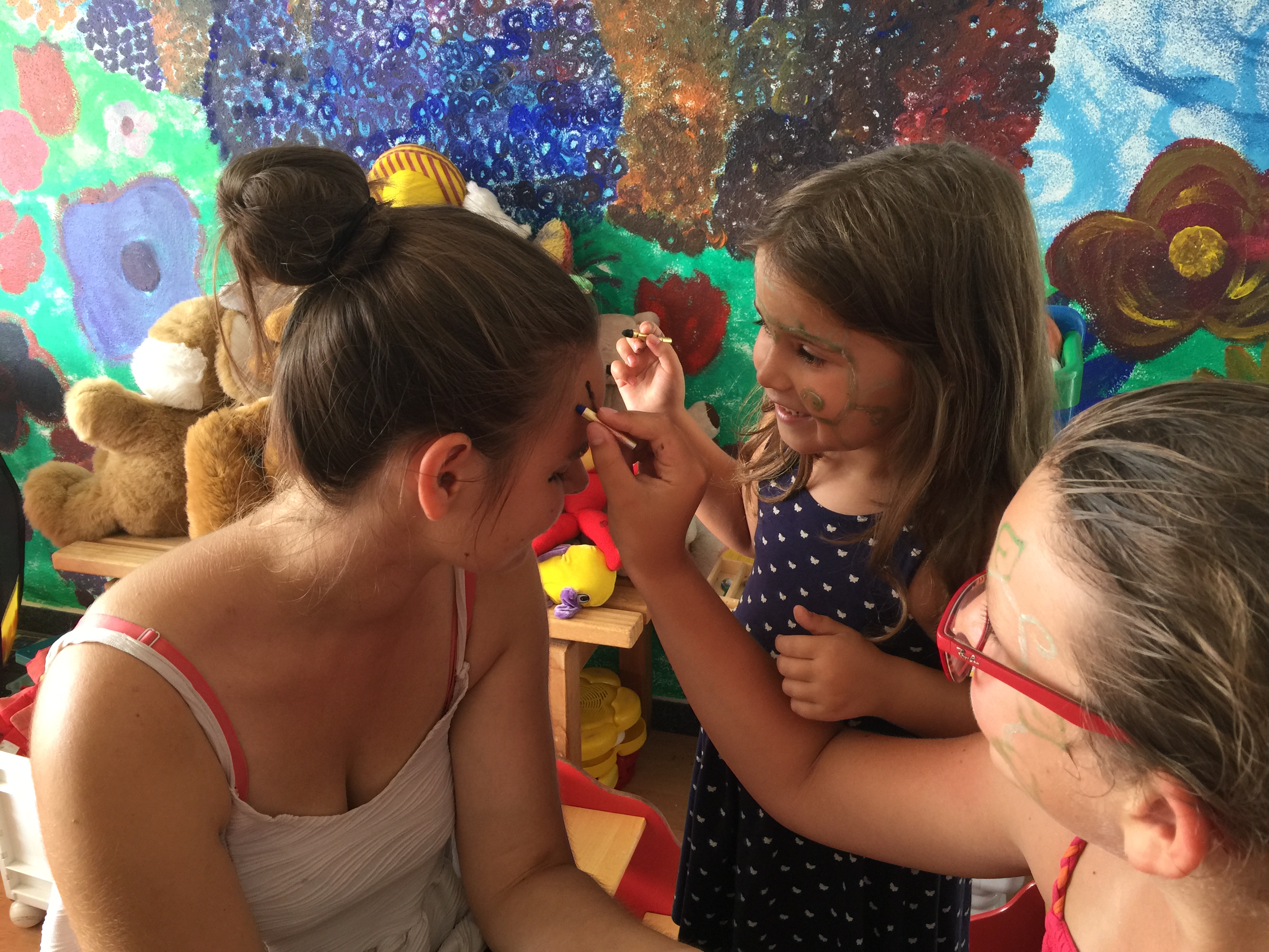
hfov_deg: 61.7
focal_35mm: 29
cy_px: 476
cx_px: 634
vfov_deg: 48.2
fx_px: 1063
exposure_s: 1/15
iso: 40
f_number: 2.2
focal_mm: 4.15
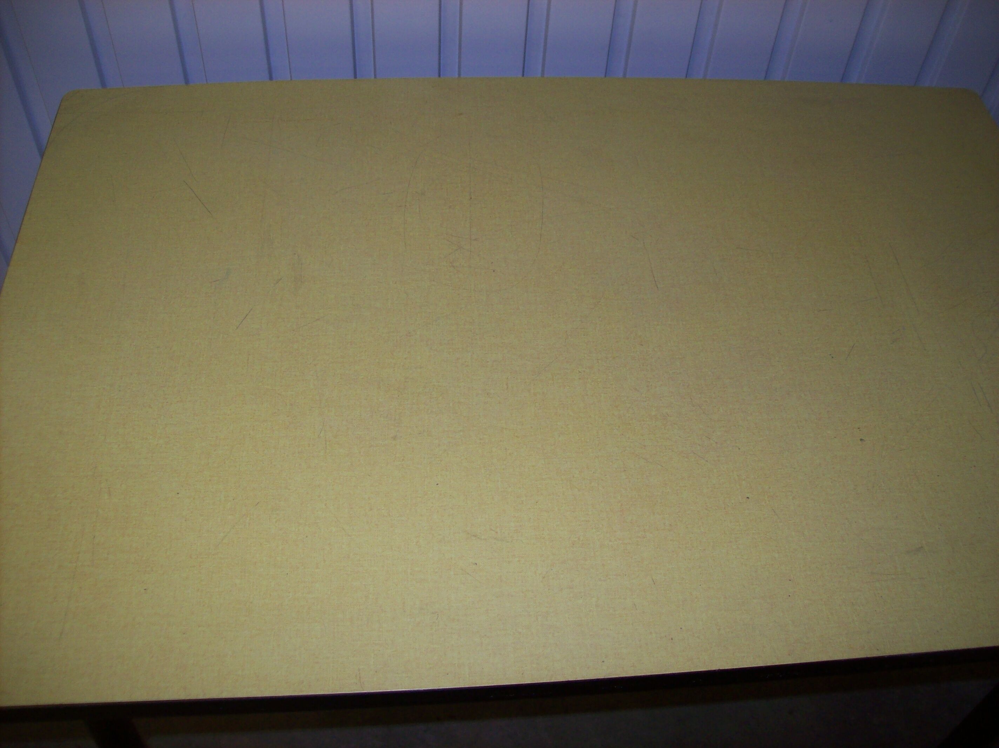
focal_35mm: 36
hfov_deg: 51.4
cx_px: 500
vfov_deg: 39.6
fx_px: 1039
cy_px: 374
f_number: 2.7
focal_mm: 6
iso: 80
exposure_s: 1/64
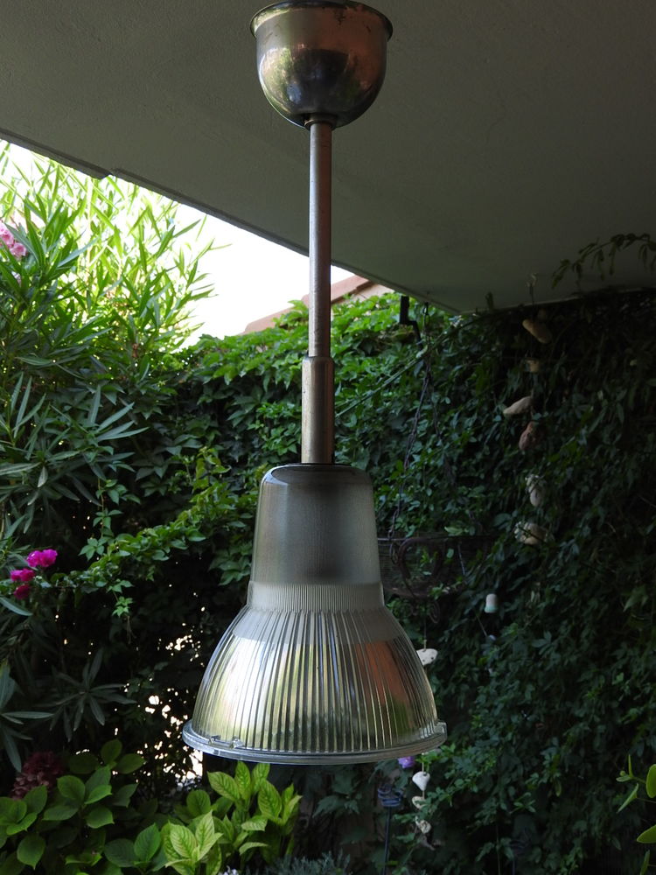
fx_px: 1011
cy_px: 438
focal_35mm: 40
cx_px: 328
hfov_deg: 36.0
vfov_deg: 46.8
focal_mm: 7.2
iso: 100
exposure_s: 1/125
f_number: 3.8
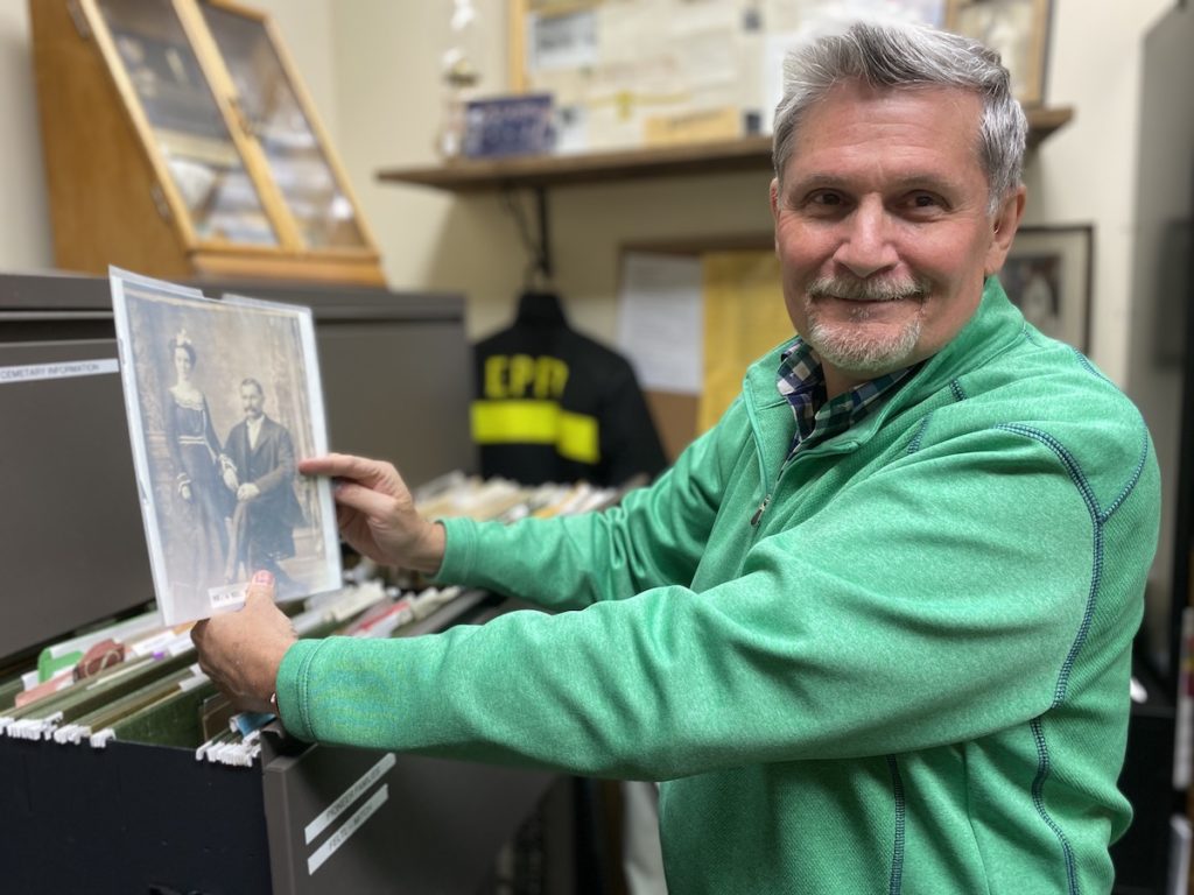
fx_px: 897
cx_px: 597
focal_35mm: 26
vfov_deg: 53.1
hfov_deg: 67.3
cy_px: 448
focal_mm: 4.25
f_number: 1.8
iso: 125
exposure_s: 1/60
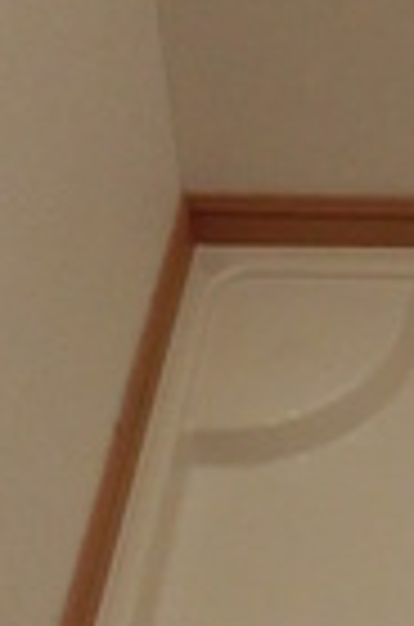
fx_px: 2184
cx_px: 601
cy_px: -288
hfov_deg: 10.5
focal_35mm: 126
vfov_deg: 15.2
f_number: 3
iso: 400
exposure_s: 1/100
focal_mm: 4.24
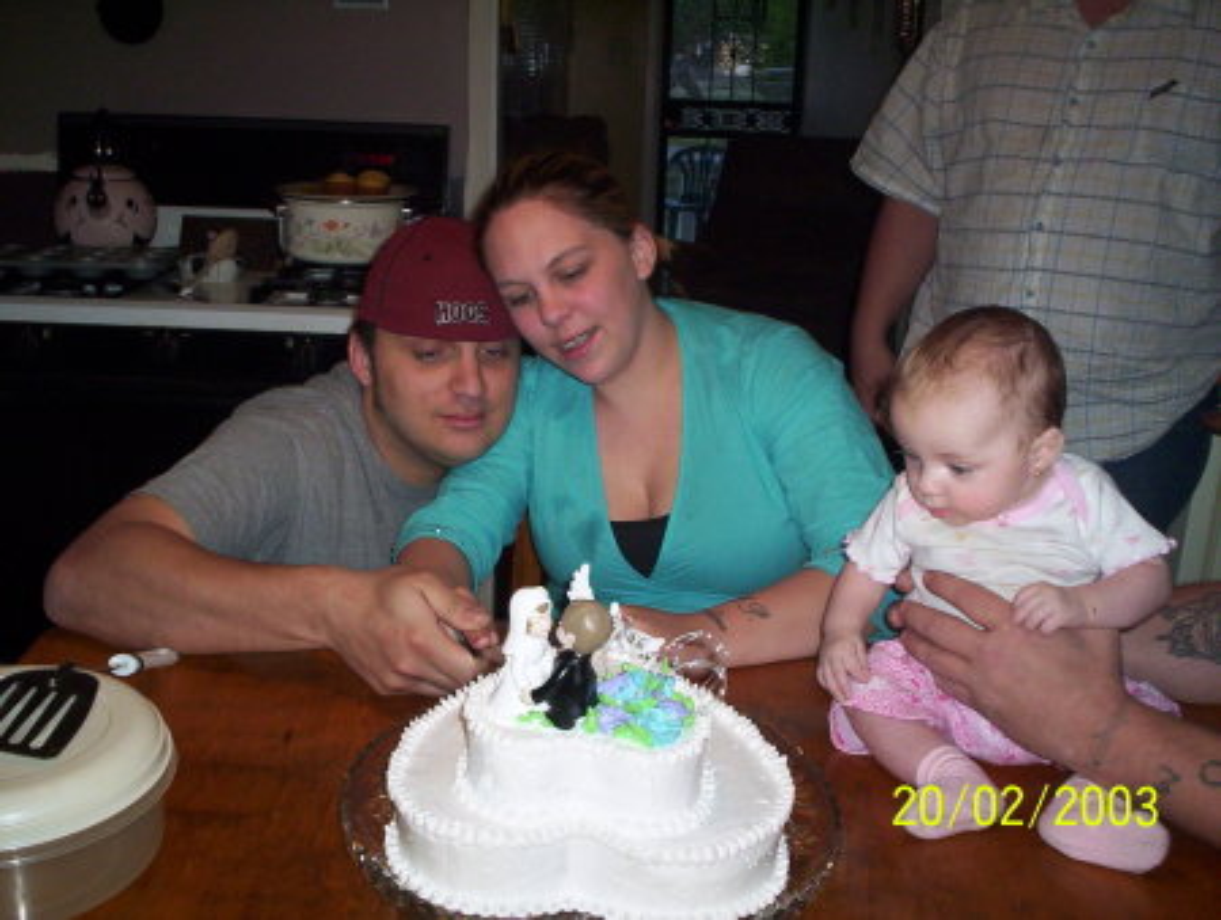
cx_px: 610
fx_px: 1343
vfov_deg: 37.8
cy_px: 460
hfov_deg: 48.9
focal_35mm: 38
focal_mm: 4.99
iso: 140
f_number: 4.5
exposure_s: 1/60
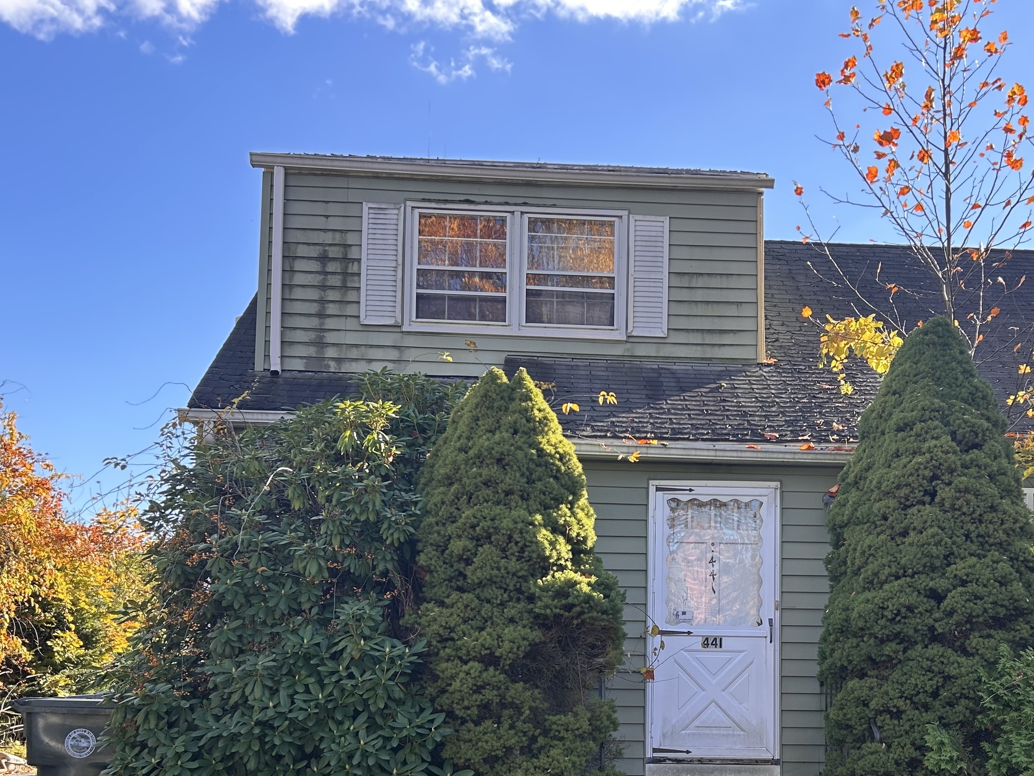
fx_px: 1195
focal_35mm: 40
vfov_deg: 35.2
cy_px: 585
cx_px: 656
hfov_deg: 46.3
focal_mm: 5.7
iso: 50
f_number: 1.5
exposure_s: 1/743
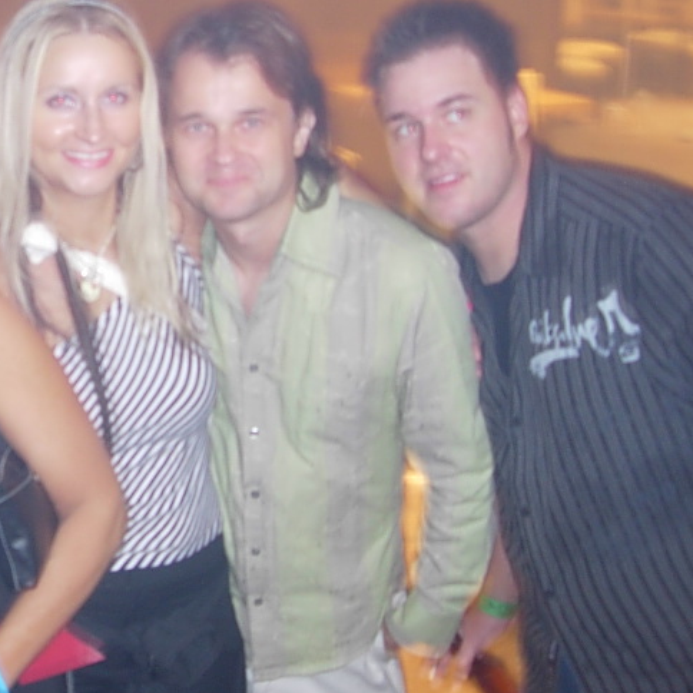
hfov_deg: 23.5
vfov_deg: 24.3
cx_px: 40
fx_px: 1608
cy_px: 286
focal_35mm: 71
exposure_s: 1/2.3
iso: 79
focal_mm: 7.8
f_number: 2.8
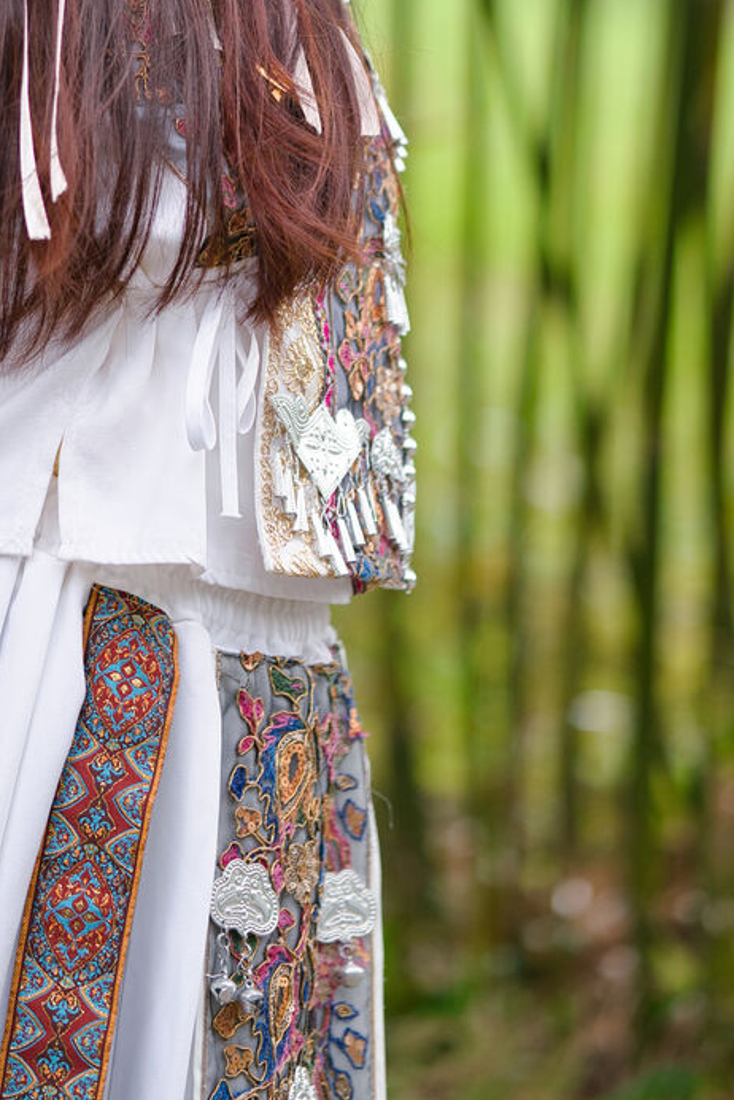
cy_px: -230
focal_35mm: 221
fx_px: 6752
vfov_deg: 9.2
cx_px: 99
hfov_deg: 6.2
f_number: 1.4
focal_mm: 85
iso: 100
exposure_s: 1/1000
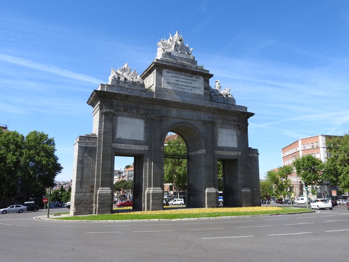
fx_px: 282
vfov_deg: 49.7
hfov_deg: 63.4
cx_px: 174
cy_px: 131
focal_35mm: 28
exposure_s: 1/1000
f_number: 3.5
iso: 100
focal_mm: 5
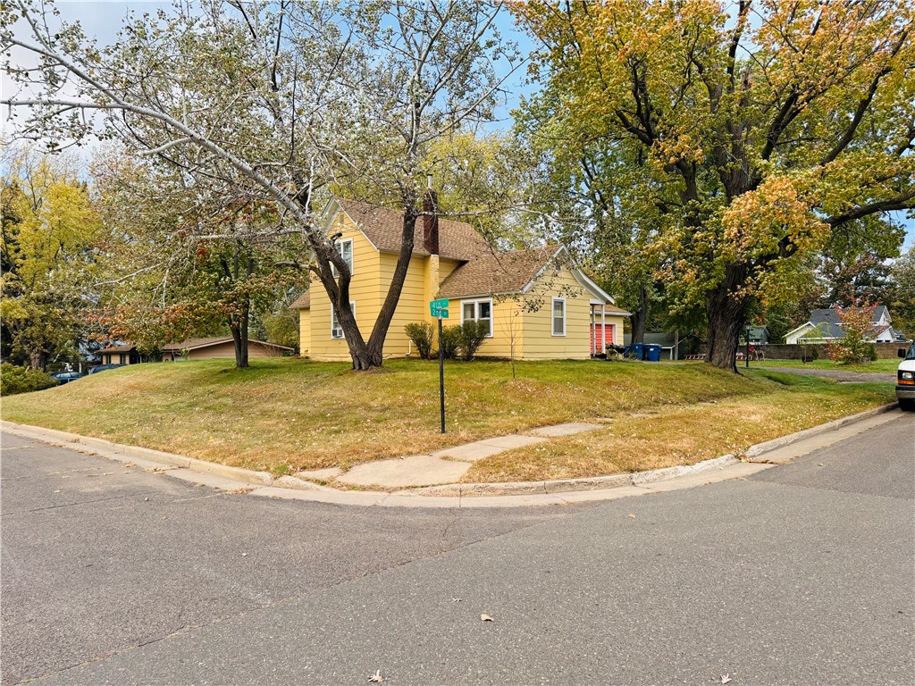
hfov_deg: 71.6
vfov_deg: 56.8
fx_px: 634
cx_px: 458
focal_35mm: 24
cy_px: 343
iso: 100
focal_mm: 6.76
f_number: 1.78
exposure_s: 1/121
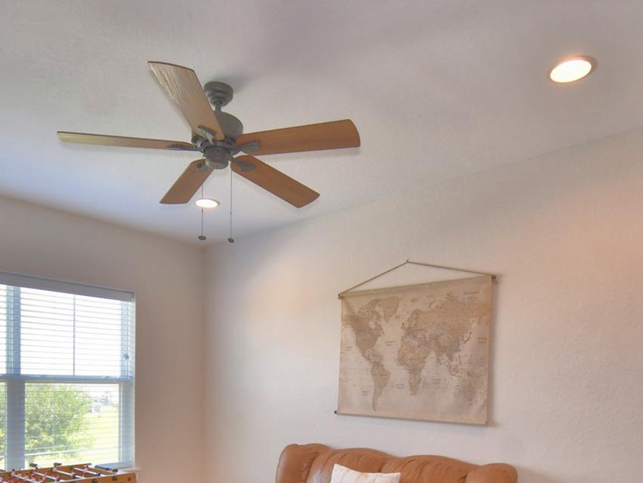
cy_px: 400
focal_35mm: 27
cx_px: 315
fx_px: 502
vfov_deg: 47.9
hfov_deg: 65.3
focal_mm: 10
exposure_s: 1/60
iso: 125
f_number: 4.5
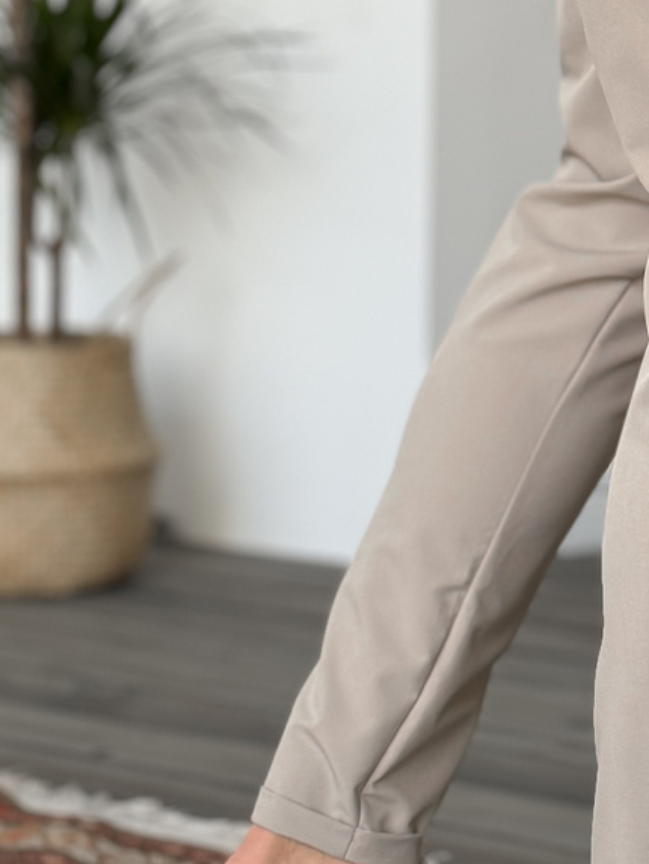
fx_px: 3348
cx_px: 727
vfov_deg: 14.6
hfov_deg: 10.9
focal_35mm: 134
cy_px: 160
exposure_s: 1/120
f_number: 1.8
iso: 80
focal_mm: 6.86
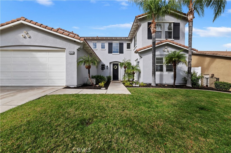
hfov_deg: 104.3
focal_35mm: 14
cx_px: 116
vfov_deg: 81.1
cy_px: 76
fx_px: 90
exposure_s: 1/200
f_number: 20
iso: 500
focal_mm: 14
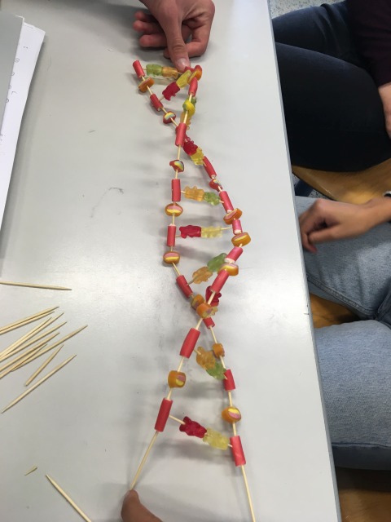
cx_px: 196
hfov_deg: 48.2
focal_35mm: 29
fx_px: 437
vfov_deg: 61.7
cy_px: 261
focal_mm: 4.15
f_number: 2.2
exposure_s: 1/33
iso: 25
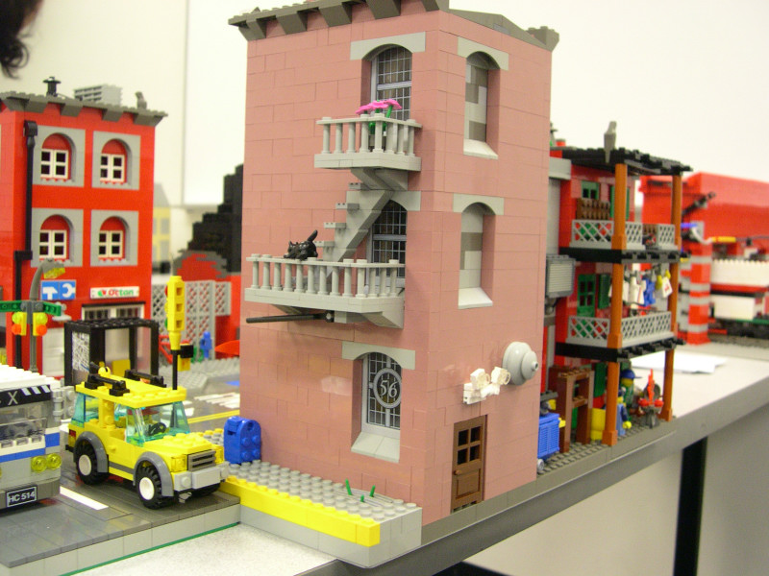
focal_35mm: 38
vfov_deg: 37.7
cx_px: 384
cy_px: 288
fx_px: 844
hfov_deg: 49.0
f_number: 2.8
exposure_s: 1/20.2
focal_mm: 8
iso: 400
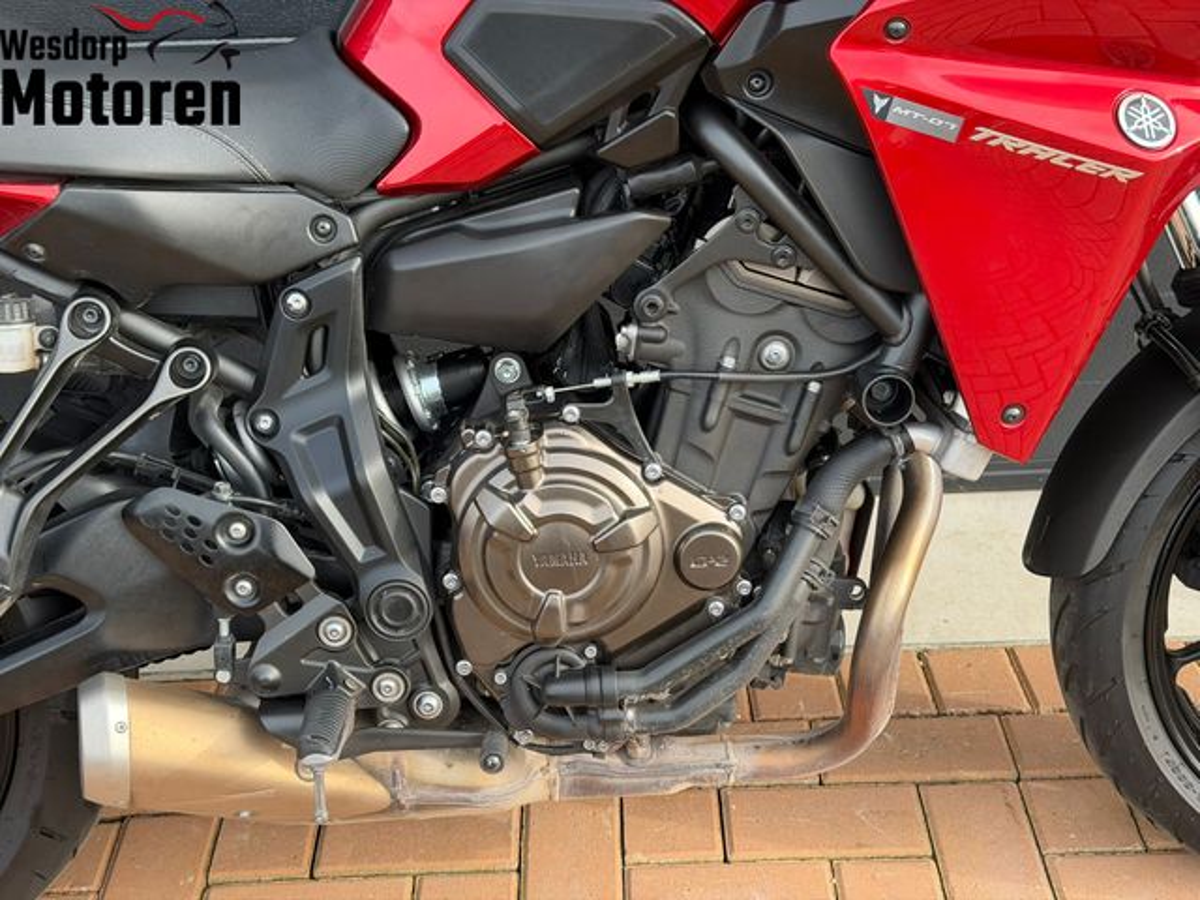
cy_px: 450
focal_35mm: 48
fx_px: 1664
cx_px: 600
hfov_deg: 39.7
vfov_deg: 30.3
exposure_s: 1/620
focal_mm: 6.76
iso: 100
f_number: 1.78
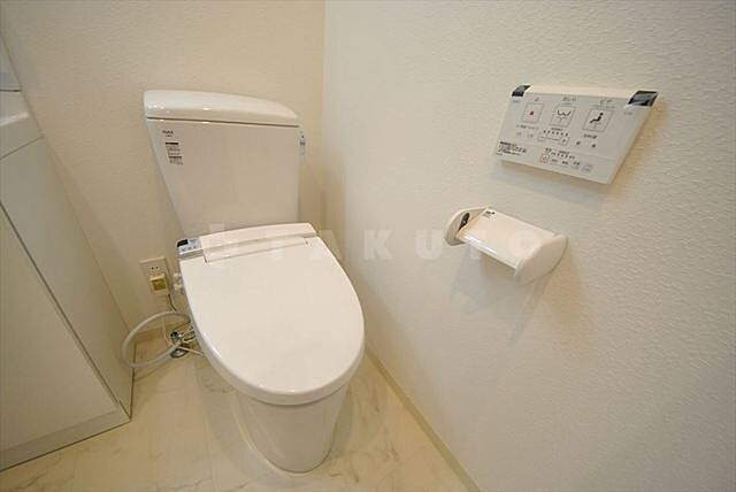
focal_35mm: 12
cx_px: 368
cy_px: 246
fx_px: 246
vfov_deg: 90.1
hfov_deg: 112.6
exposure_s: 1/80
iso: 800
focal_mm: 8
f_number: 4.5
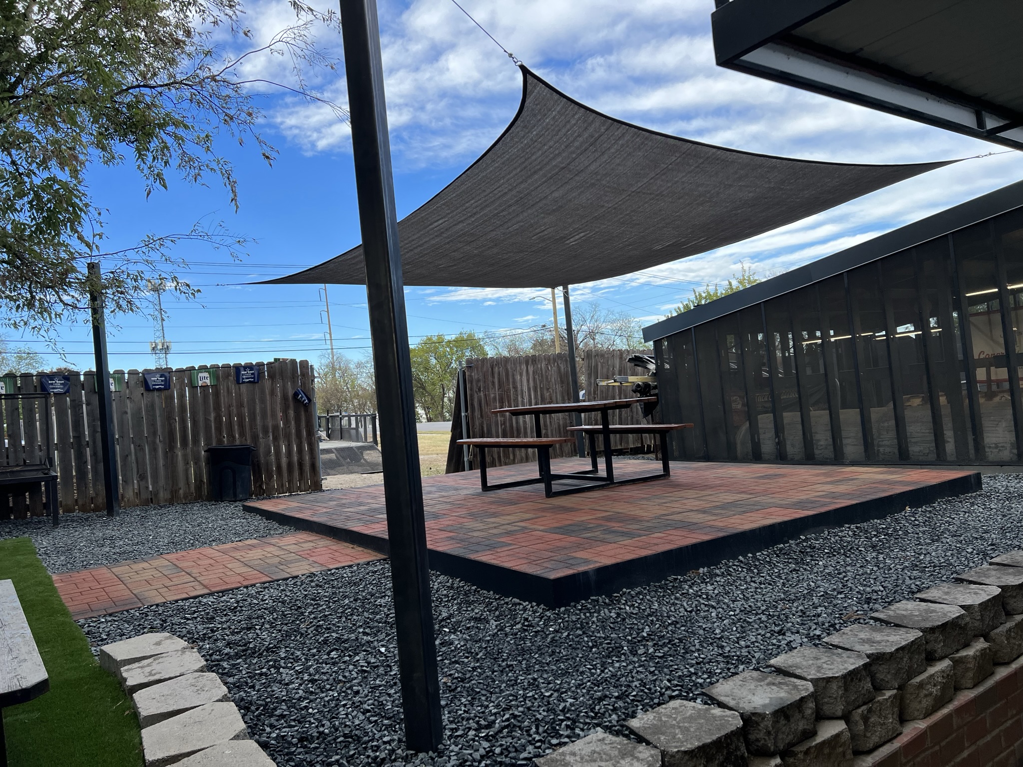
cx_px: 512
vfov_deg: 53.1
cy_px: 384
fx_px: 768
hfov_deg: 67.3
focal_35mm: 26
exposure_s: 1/1326
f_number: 1.5
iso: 50
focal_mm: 5.7
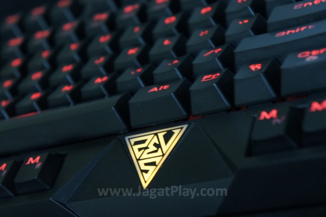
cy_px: 108
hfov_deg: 25.1
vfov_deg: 16.8
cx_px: 163
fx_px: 733
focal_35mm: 81
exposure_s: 1/5
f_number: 5.6
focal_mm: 54
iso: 1600
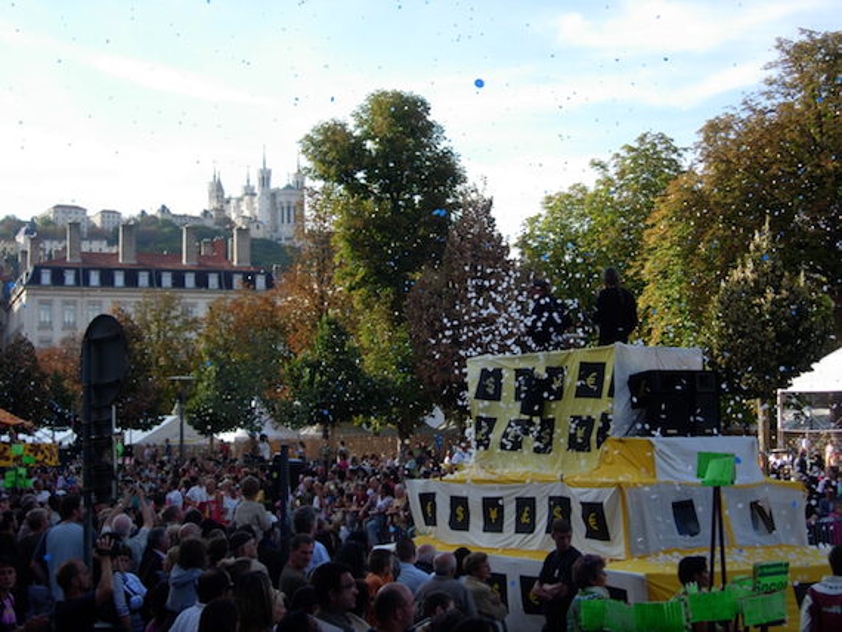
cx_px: 421
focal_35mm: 61
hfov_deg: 31.7
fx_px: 1484
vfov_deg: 24.0
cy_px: 316
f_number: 3.5
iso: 64
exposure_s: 1/456
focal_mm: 12.7
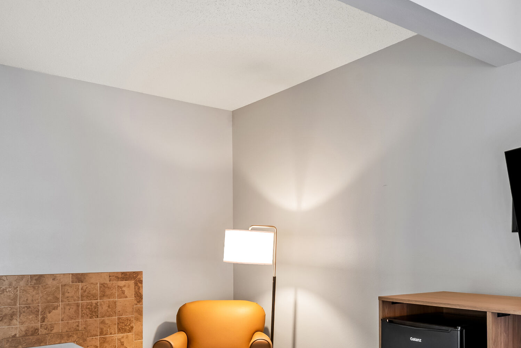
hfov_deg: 58.3
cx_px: 307
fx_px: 463
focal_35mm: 32
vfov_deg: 39.7
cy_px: 274
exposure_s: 2.5
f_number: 9
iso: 160
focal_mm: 16
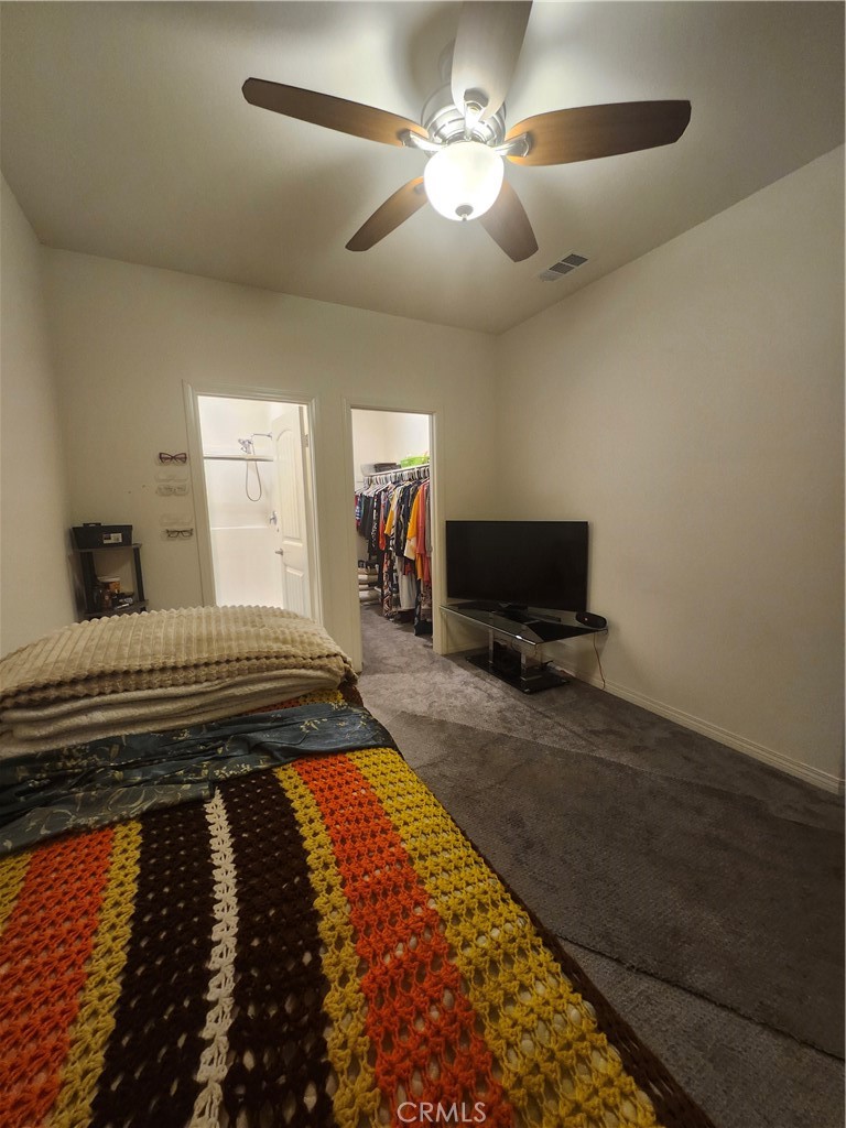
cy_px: 564
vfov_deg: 106.2
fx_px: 424
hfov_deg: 89.9
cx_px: 423
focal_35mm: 13
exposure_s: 1/30
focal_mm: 1.74
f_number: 2.2
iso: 320
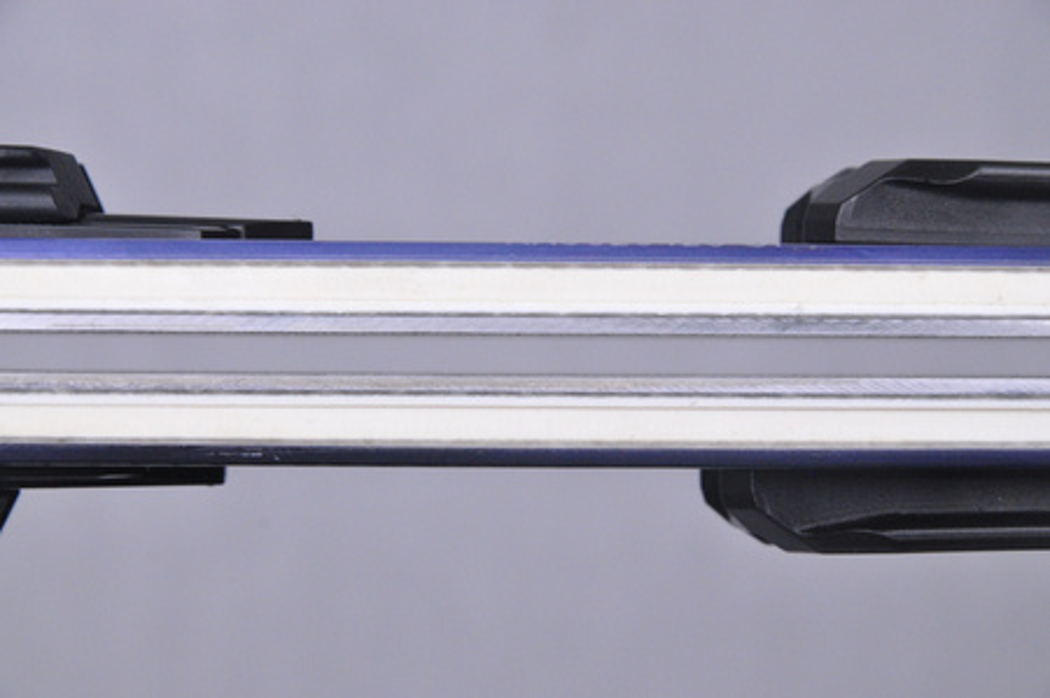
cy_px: 349
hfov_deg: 13.1
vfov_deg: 8.7
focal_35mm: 158
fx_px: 4589
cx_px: 525
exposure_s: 1/125
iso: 3200
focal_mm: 105
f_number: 9.5
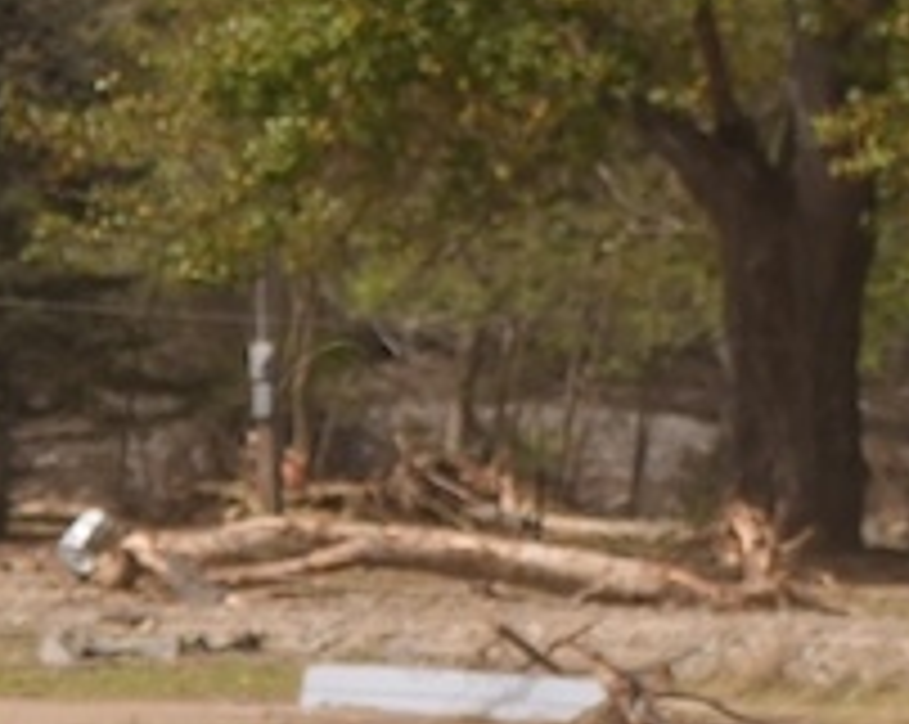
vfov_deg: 1.9
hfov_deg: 2.4
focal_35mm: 819
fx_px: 22002
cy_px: -854
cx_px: 482
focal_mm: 98
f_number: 2.8
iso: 250
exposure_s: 1/5000
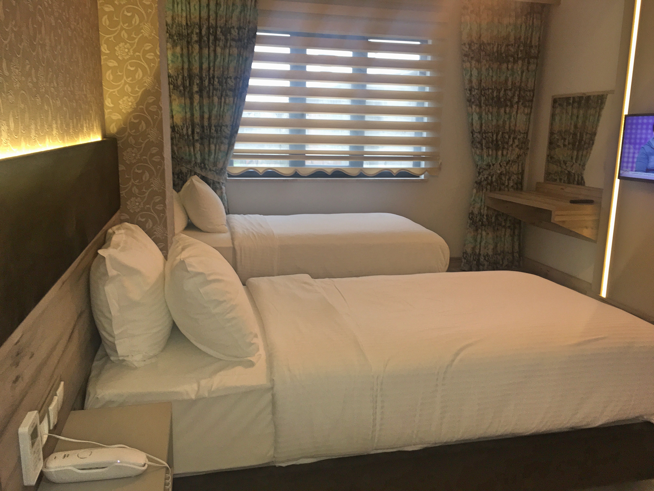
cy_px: 246
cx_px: 327
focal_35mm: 29
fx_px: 548
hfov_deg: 61.7
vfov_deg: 48.2
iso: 64
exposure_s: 1/33
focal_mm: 4.15
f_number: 2.2
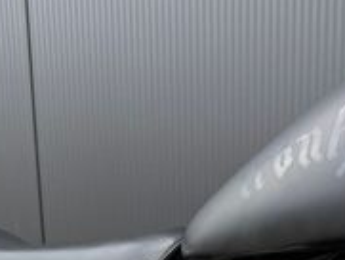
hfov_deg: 22.9
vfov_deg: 15.5
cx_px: 219
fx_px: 848
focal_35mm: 85
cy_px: 436
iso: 80
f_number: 1.78
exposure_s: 1/403
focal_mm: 6.76
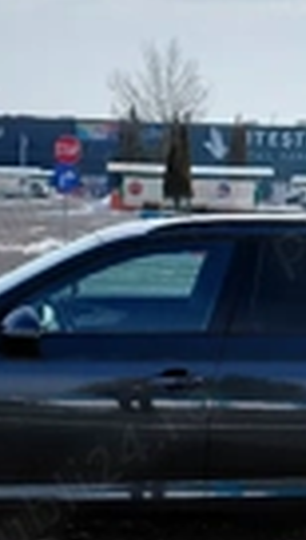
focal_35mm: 80
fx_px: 1148
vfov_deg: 25.3
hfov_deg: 15.2
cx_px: 167
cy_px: 528
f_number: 1.8
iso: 50
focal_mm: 4.69
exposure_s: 1/3333
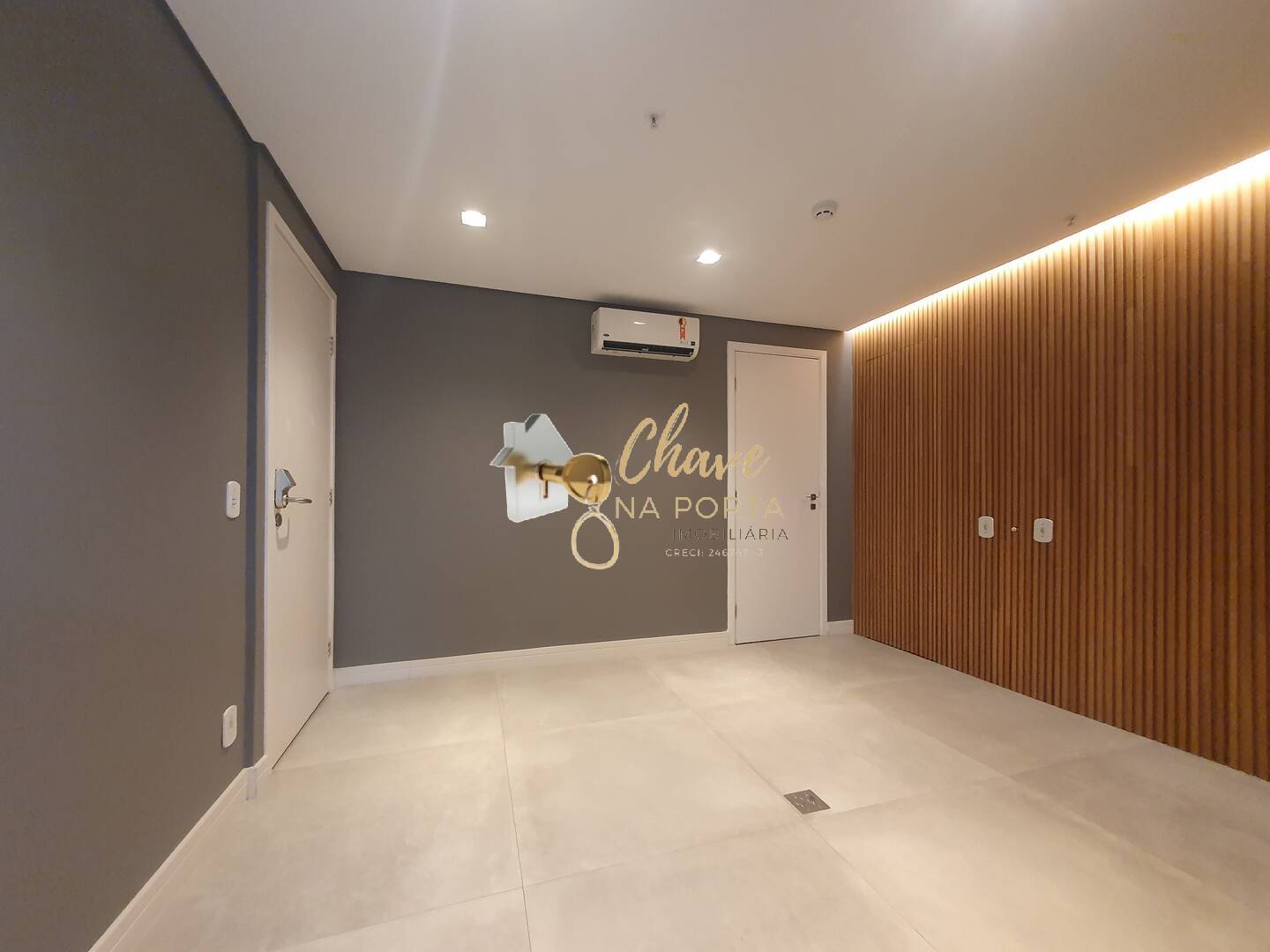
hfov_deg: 106.2
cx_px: 635
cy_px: 476
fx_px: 477
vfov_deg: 89.9
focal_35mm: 13
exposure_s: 1/40
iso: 400
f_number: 2.2
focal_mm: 1.8
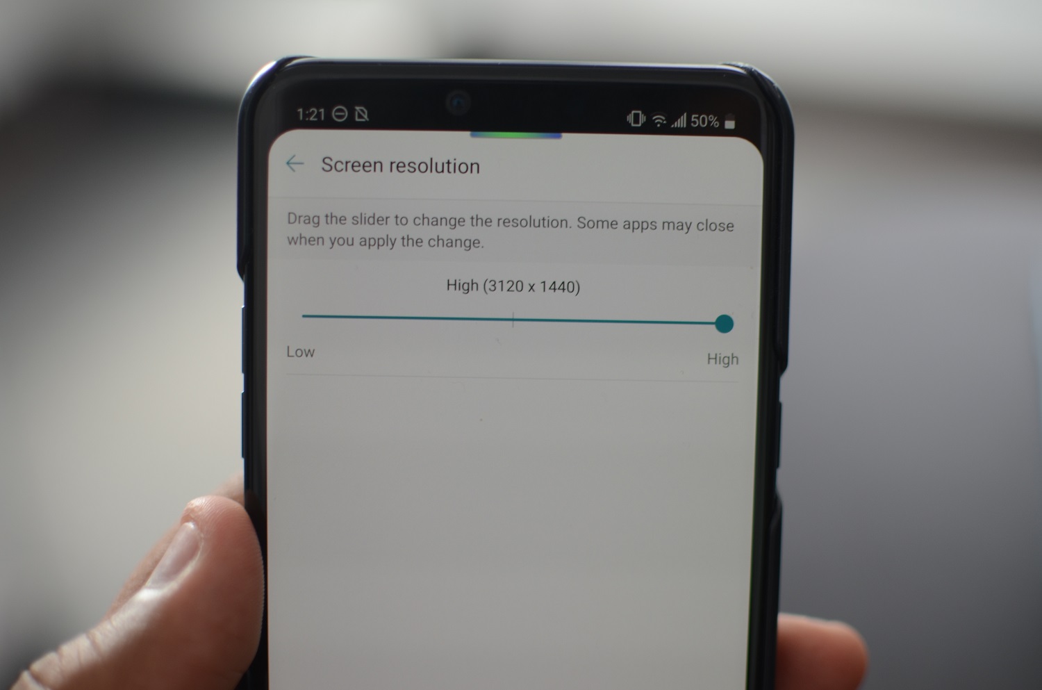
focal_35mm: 52
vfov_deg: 25.6
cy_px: 345
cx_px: 521
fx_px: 1516
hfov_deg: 37.9
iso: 160
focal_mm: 35
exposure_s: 1/125
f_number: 1.8
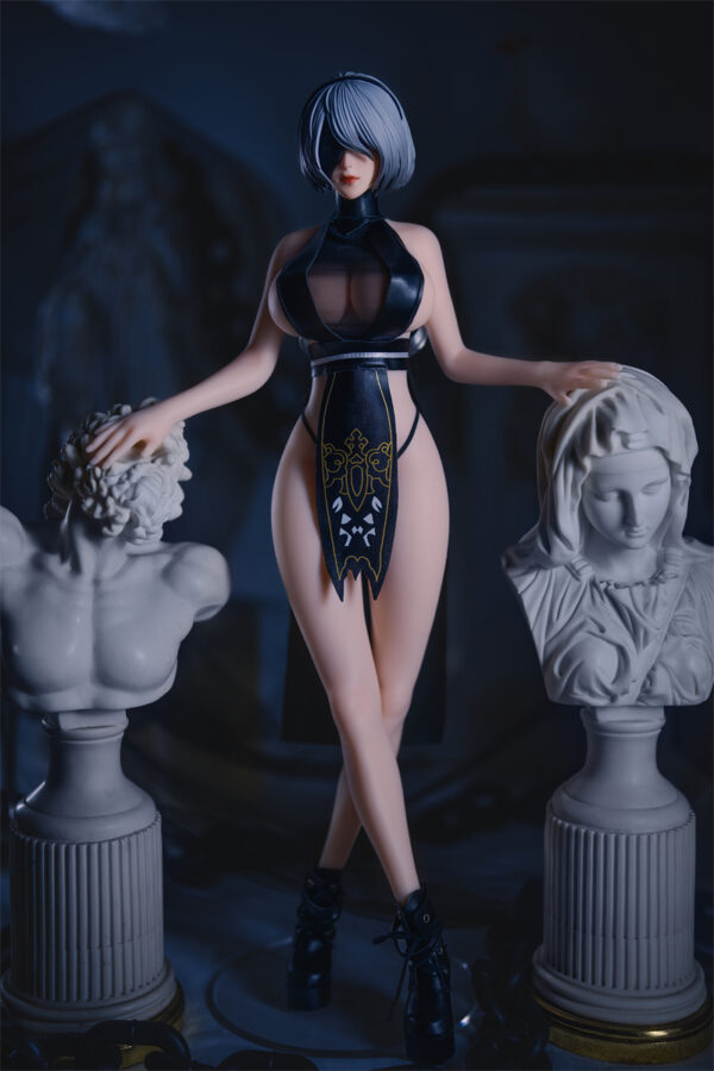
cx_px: 357
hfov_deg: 27.0
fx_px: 1487
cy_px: 536
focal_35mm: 50
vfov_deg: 39.6
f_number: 1.4
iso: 50
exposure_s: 1/400
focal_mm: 50
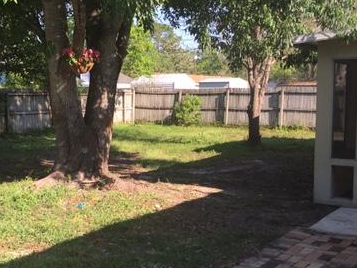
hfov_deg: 36.6
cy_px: 150
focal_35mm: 52
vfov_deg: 28.0
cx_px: 134
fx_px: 536
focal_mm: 4.15
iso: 25
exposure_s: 1/463
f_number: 2.2
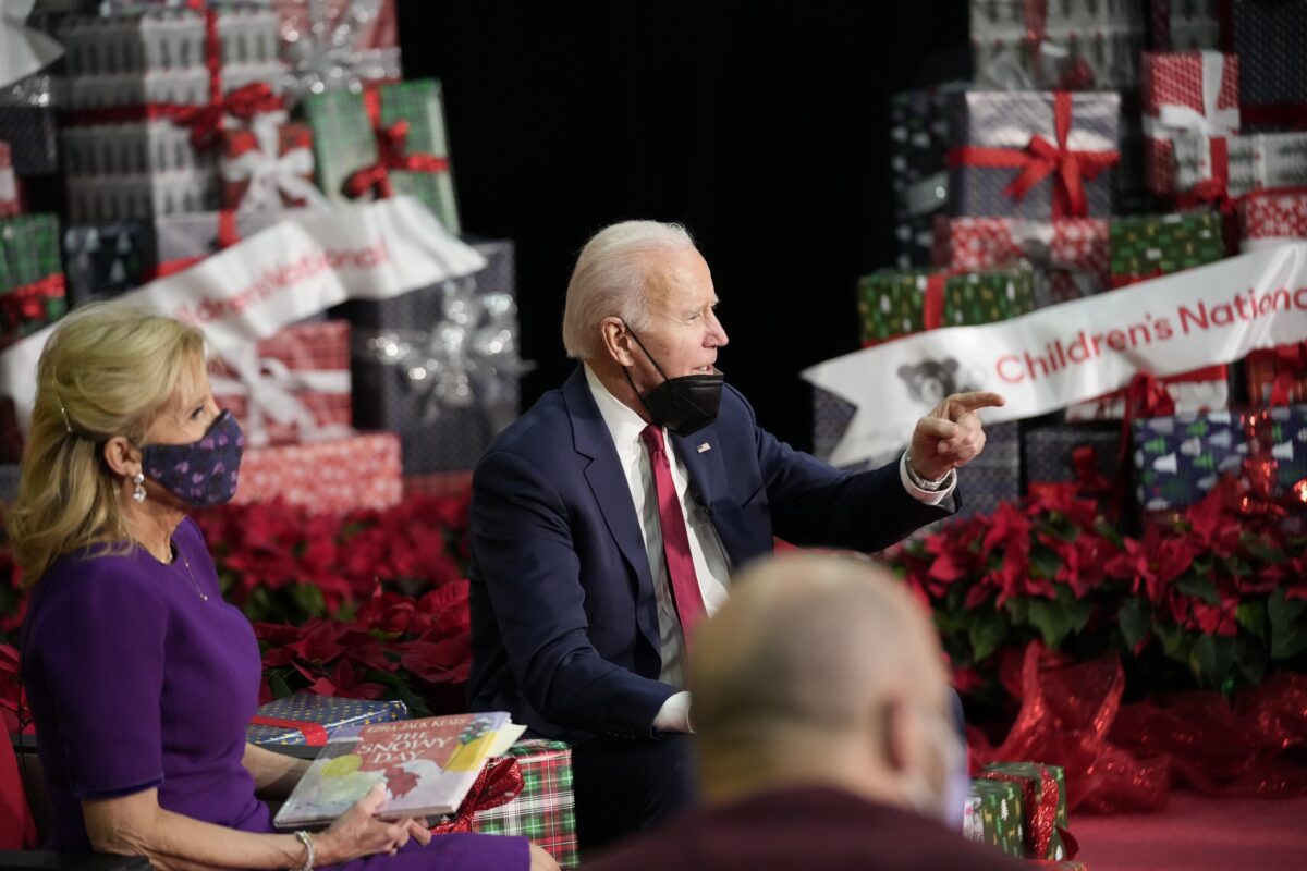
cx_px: 654
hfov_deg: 17.9
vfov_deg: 12.0
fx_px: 4139
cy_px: 436
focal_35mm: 114
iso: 4000
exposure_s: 1/250
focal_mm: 114
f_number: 2.8
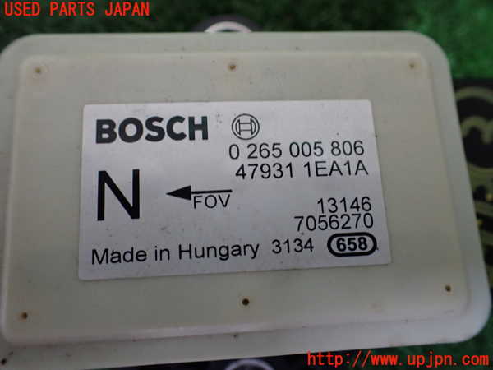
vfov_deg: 46.8
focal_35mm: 30
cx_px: 246
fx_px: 427
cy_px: 185
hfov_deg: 60.0
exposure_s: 1/60
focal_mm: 5.4
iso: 800
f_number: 2.3
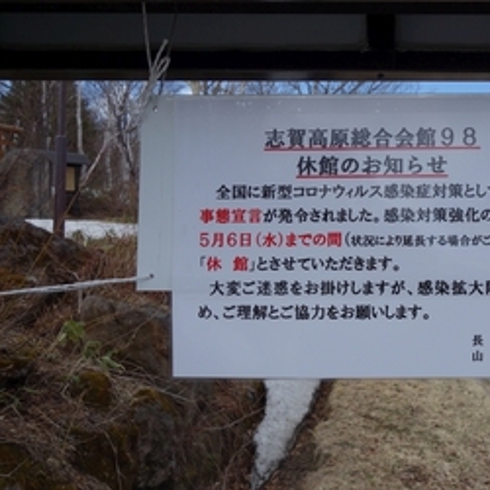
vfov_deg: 43.9
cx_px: 388
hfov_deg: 42.0
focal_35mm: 38
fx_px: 609
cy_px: 237
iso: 125
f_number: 5.6
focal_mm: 10.4
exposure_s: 1/500
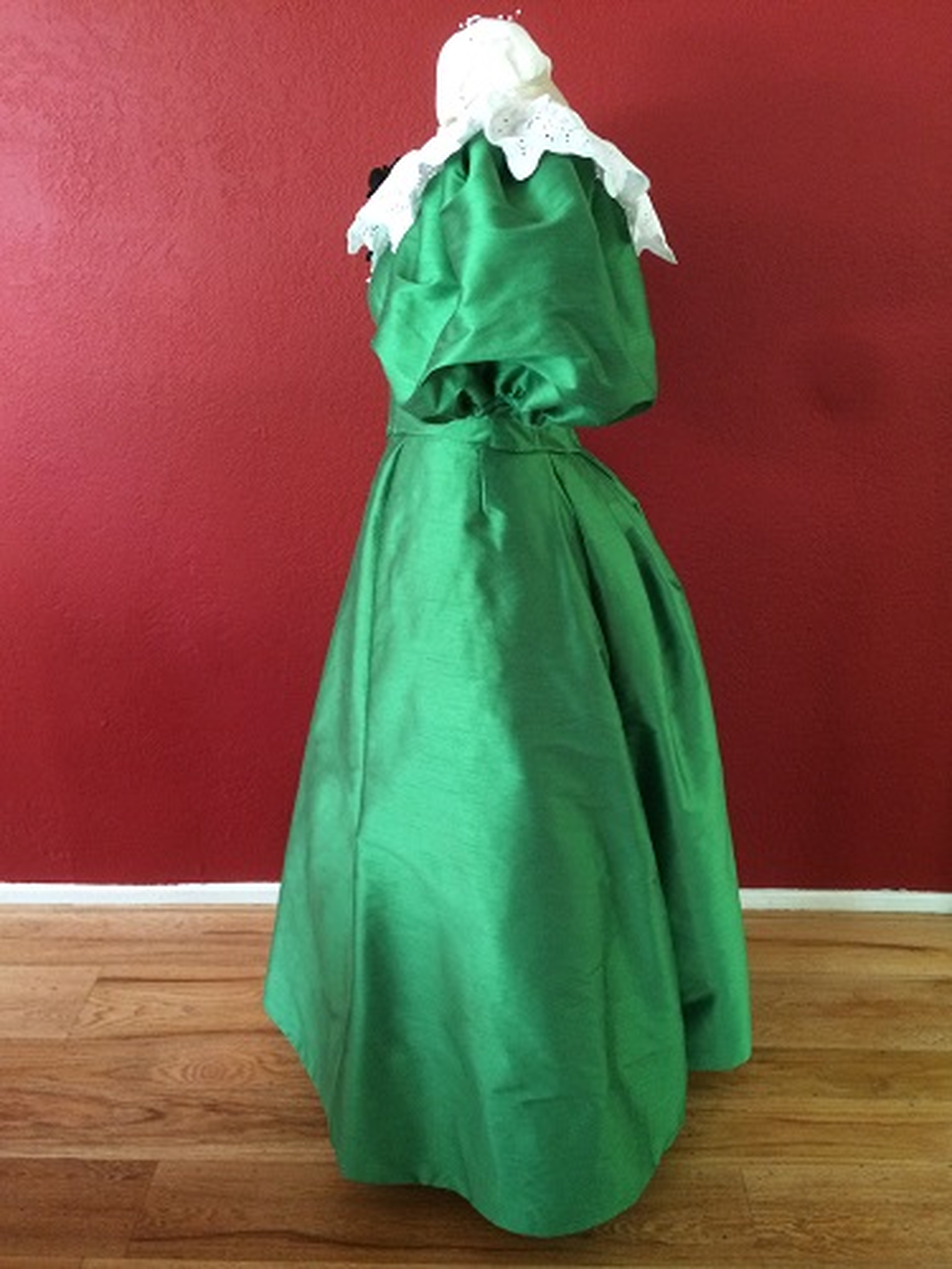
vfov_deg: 61.7
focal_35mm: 29
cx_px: 476
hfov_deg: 48.2
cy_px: 634
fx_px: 1063
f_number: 2.2
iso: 250
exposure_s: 1/17
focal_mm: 4.15
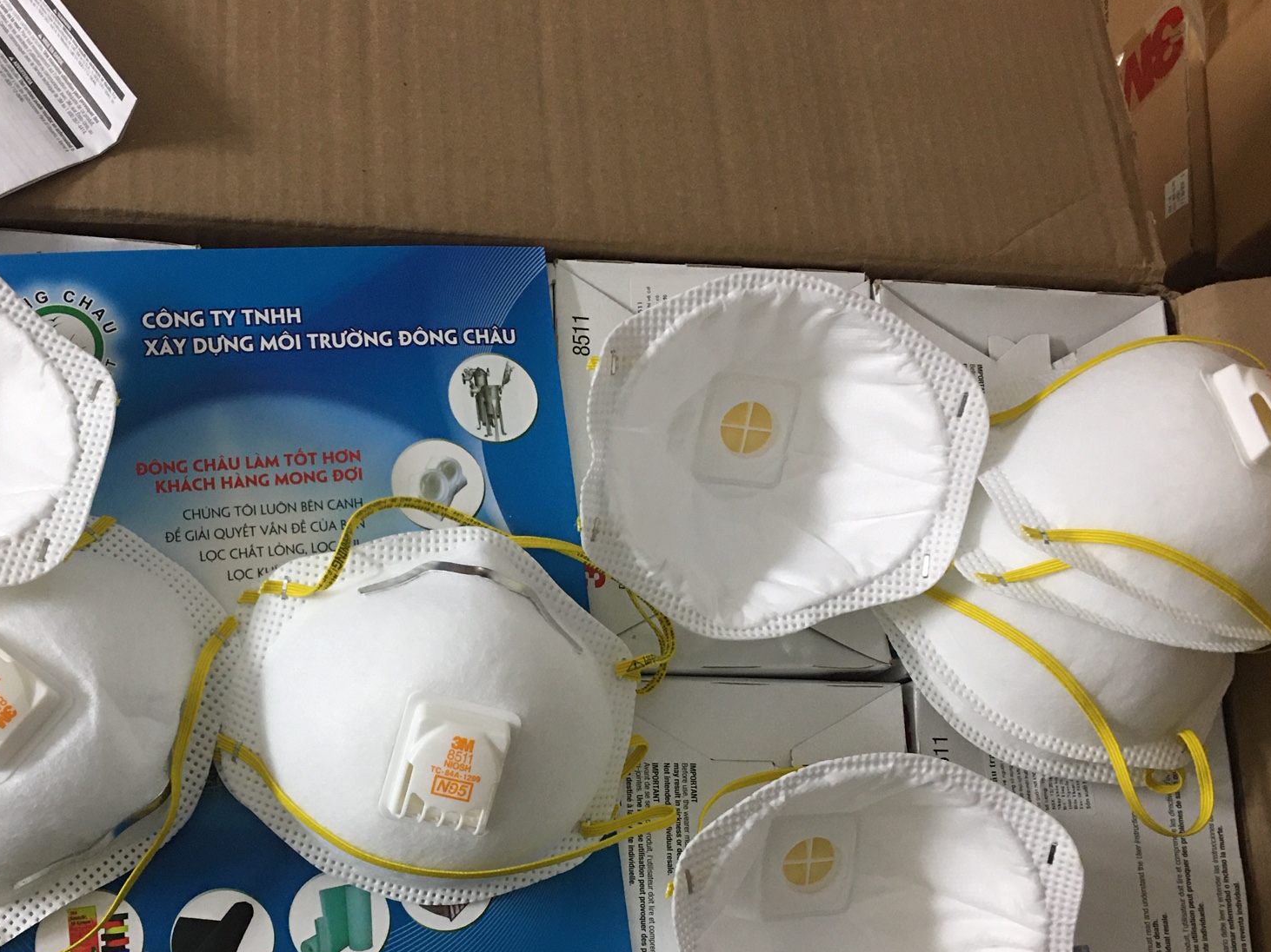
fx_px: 1468
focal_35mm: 40
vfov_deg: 35.6
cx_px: 482
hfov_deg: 46.4
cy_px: 643
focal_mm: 4.15
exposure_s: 1/17
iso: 80
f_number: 2.2
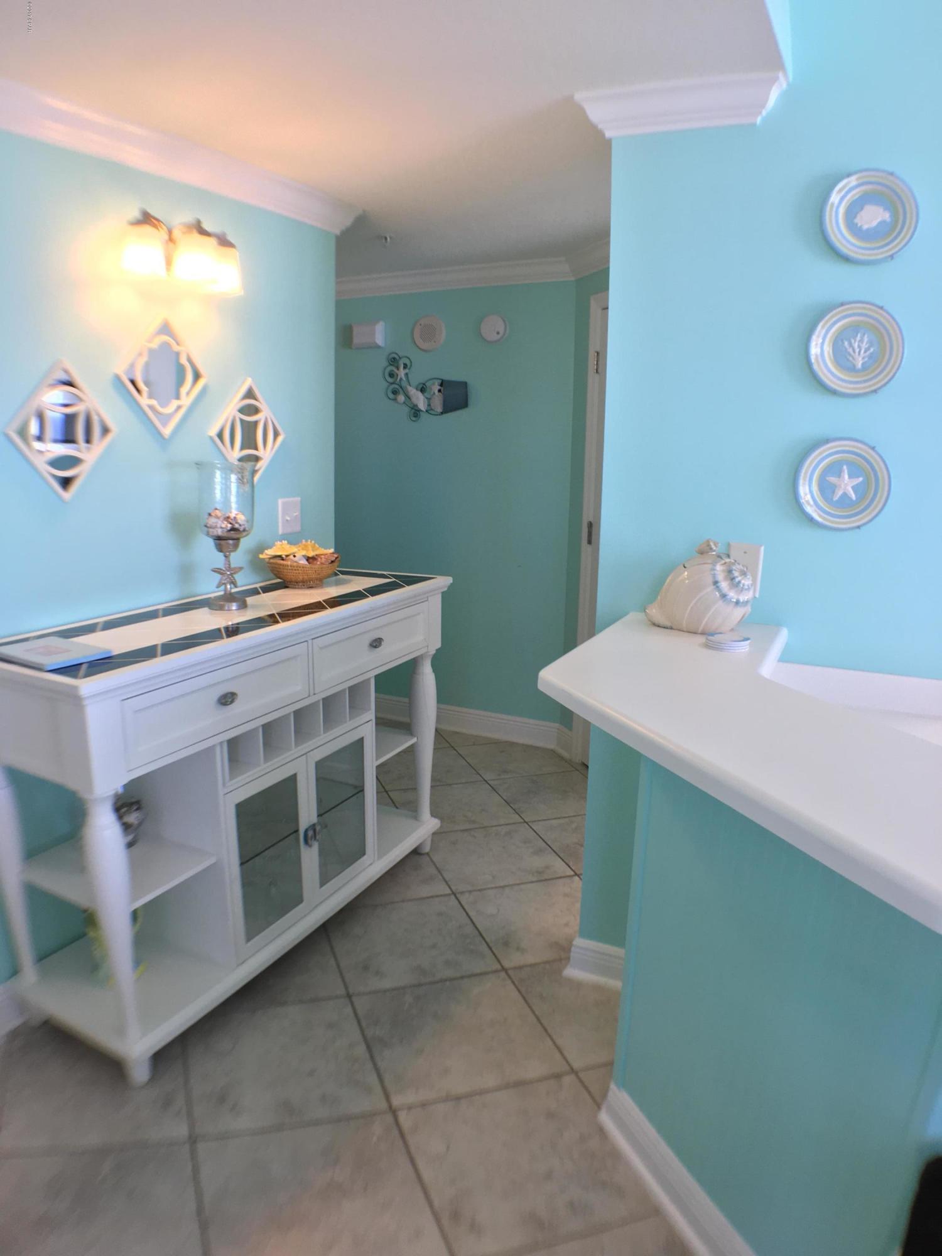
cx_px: 471
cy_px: 628
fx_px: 1052
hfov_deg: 48.2
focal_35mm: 29
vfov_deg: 61.7
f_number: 2.2
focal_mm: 4.15
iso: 32
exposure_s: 1/40
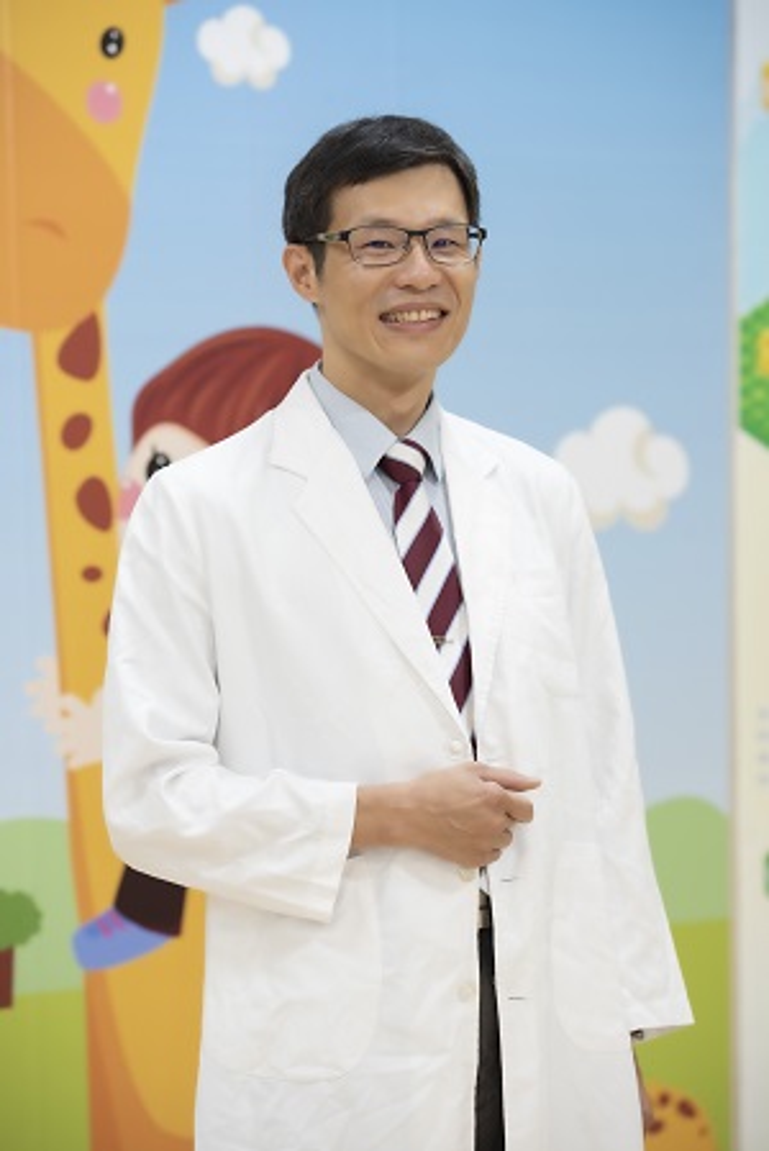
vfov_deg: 18.6
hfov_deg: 12.5
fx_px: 3519
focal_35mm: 110
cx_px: 384
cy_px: 576
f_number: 4
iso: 800
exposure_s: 1/125
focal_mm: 110
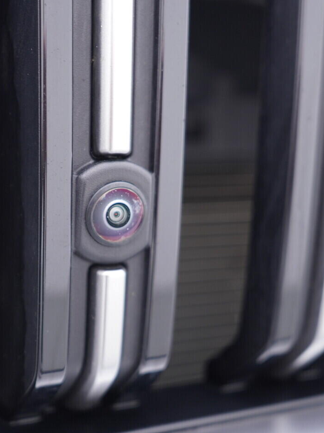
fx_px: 661
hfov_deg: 27.4
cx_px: 115
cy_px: 220
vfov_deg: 36.2
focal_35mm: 53
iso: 250
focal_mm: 24
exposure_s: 1/40
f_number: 2.8
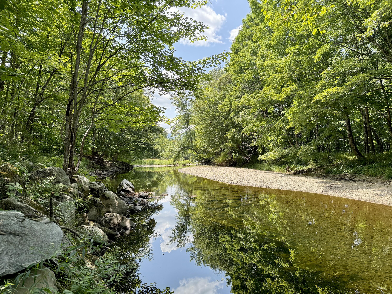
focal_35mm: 24
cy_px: 147
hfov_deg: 71.6
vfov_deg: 56.8
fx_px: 272
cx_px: 196
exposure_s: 1/979
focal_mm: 6.76
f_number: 1.78
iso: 100
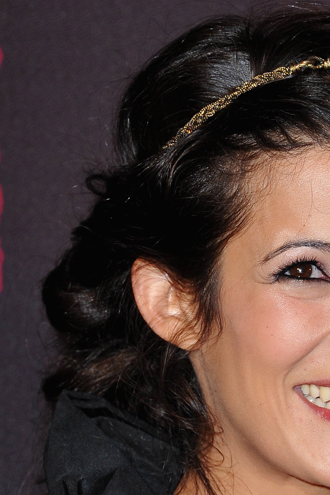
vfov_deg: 5.5
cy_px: 485
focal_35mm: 376
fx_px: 5171
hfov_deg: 3.7
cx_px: 296
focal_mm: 180
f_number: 7.1
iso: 640
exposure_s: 1/200
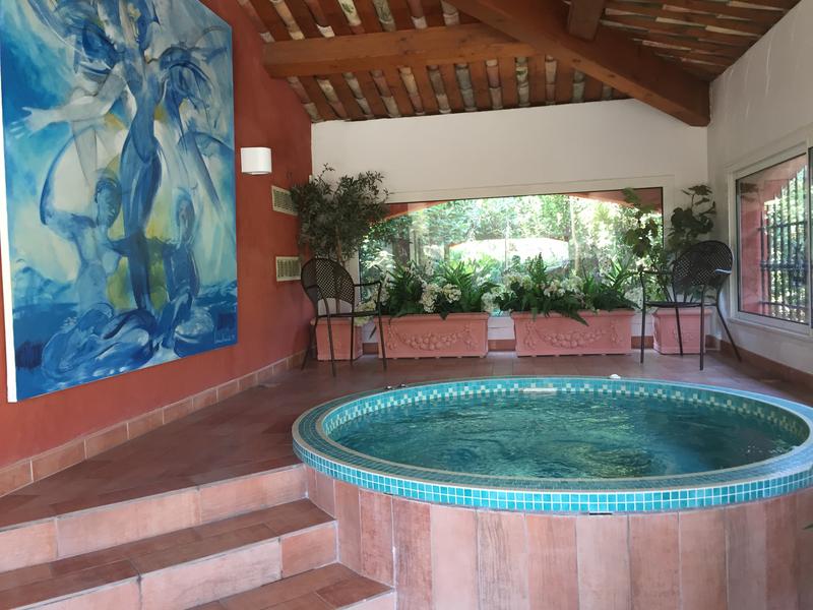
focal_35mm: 29
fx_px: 681
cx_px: 406
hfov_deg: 61.7
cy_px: 305
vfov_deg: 48.2
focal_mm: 4.15
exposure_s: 1/33
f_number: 2.2
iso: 100
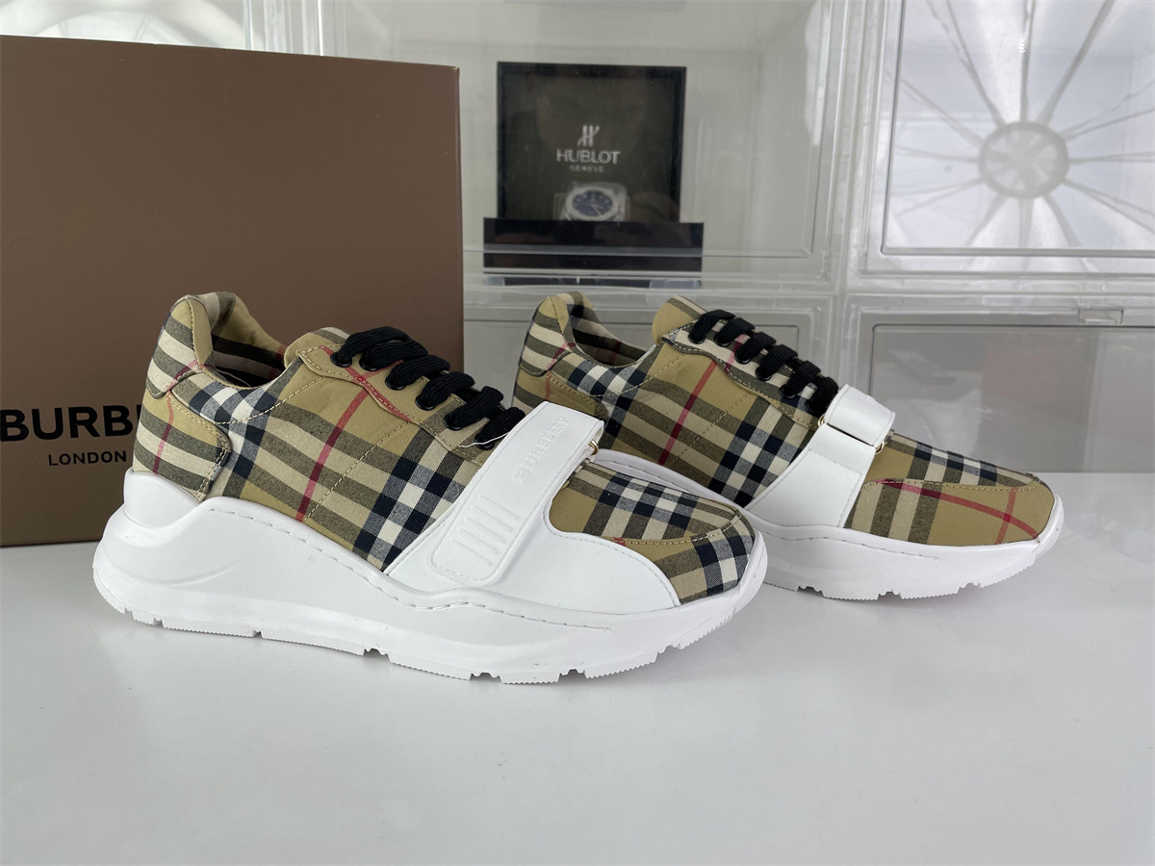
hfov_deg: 67.3
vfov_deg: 53.1
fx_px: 868
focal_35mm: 26
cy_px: 433
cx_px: 578
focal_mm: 4.2
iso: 32
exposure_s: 1/282
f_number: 1.6
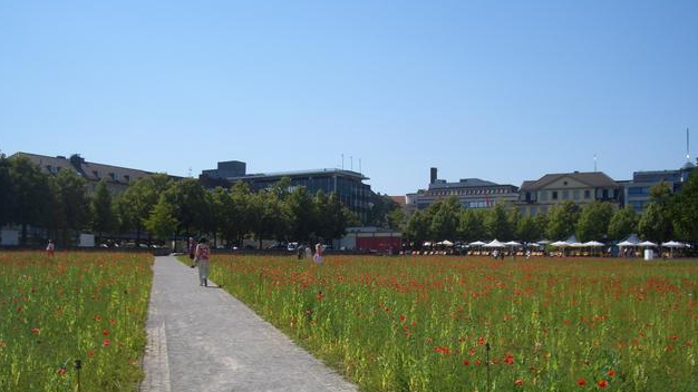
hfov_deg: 51.6
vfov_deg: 30.3
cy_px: 239
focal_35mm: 39
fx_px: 722
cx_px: 343
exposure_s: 1/640
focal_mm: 5.8
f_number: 4.3
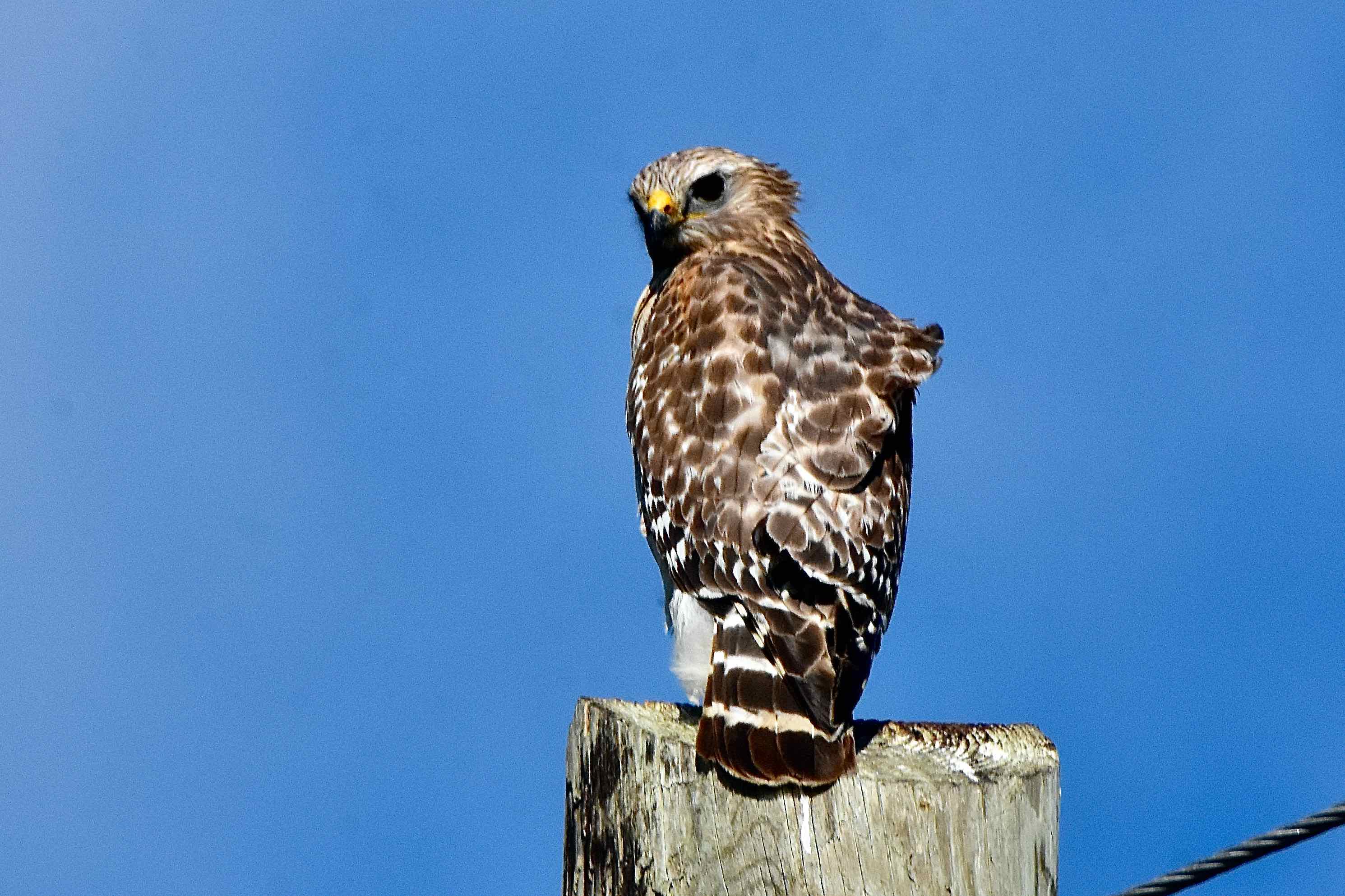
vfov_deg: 1.5
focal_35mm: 900
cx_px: 672
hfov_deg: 2.3
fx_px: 33621
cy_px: 448
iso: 2000
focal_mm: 600
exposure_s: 1/2000
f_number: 14
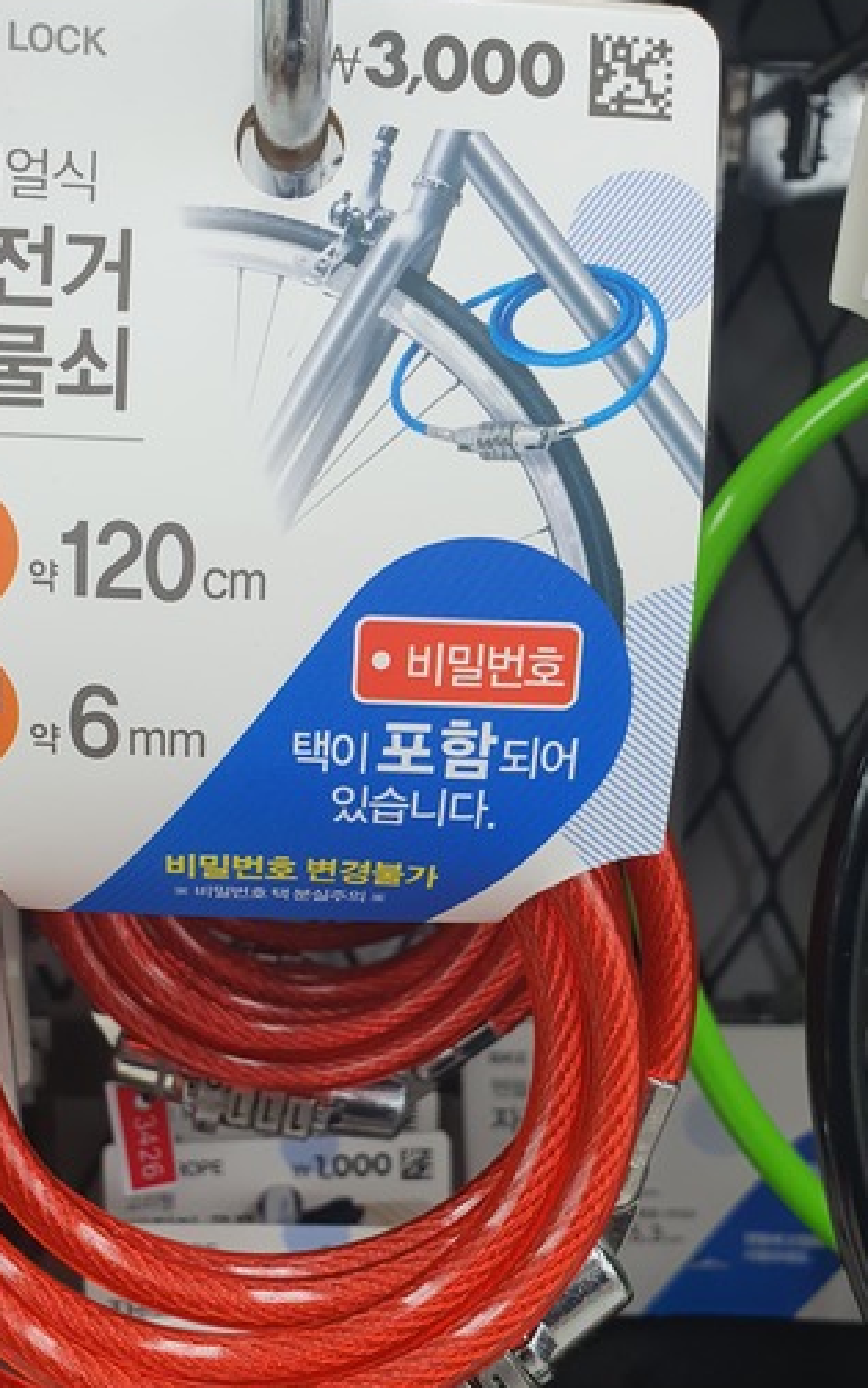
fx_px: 1325
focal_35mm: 35
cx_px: 295
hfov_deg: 35.9
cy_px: 845
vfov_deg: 54.8
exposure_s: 1/120
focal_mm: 4.32
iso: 80
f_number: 2.4
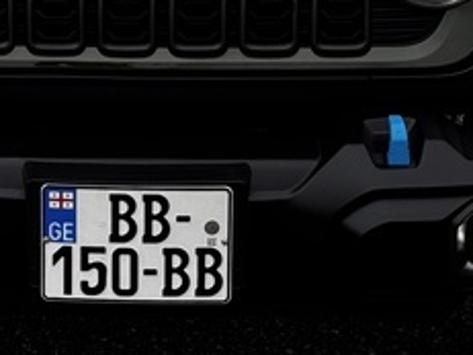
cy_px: -164
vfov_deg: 8.7
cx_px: 78
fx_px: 2267
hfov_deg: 11.9
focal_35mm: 166
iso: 64
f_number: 1.78
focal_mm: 6.76
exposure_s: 1/598
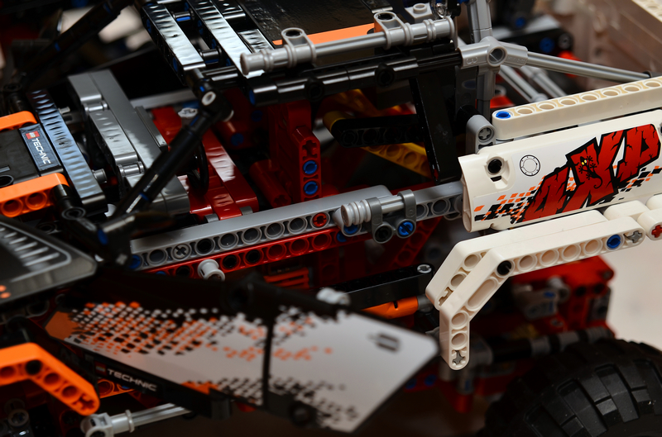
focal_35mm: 105
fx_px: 1926
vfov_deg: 13.0
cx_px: 331
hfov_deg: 19.5
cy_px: 218
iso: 100
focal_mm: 70
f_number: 4.5
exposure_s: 1/200
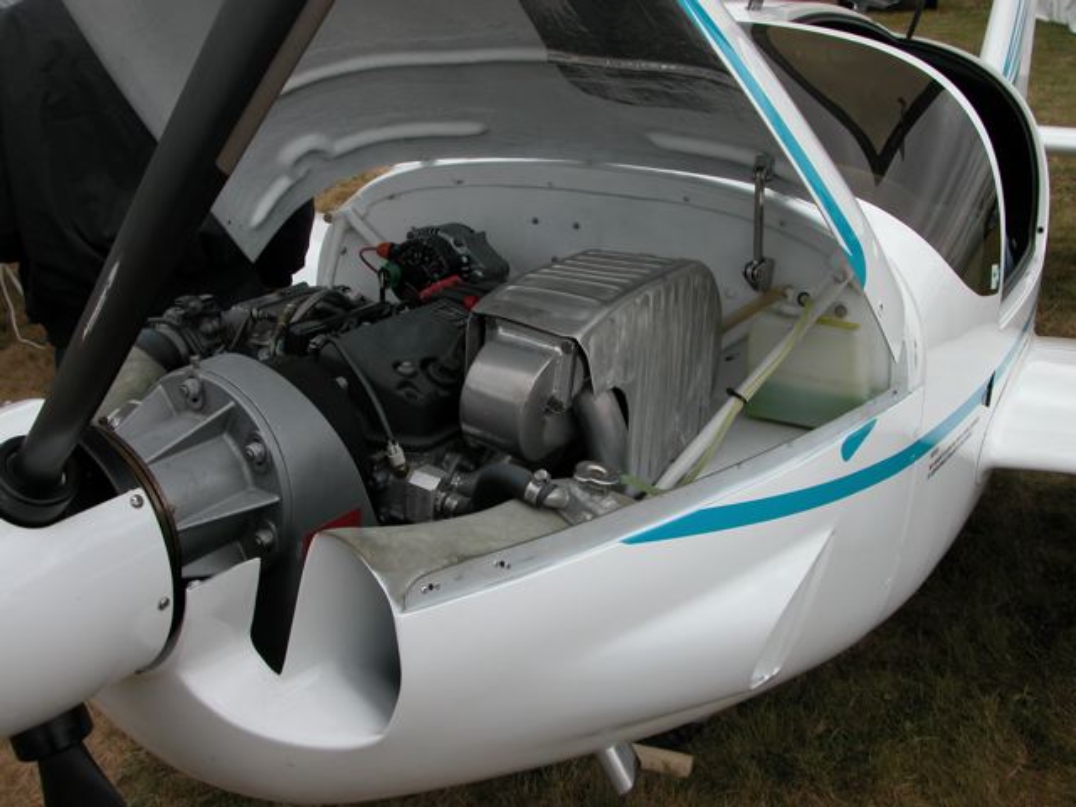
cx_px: 538
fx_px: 1088
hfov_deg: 52.6
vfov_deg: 40.7
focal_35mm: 35
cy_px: 404
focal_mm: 8.9
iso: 100
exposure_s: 1/261
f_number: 5
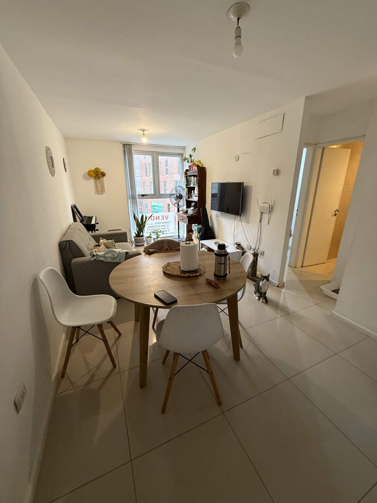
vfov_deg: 102.1
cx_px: 188
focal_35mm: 14
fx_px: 203
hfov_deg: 85.7
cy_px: 252
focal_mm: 2.22
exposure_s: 1/50
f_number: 2.2
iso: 250
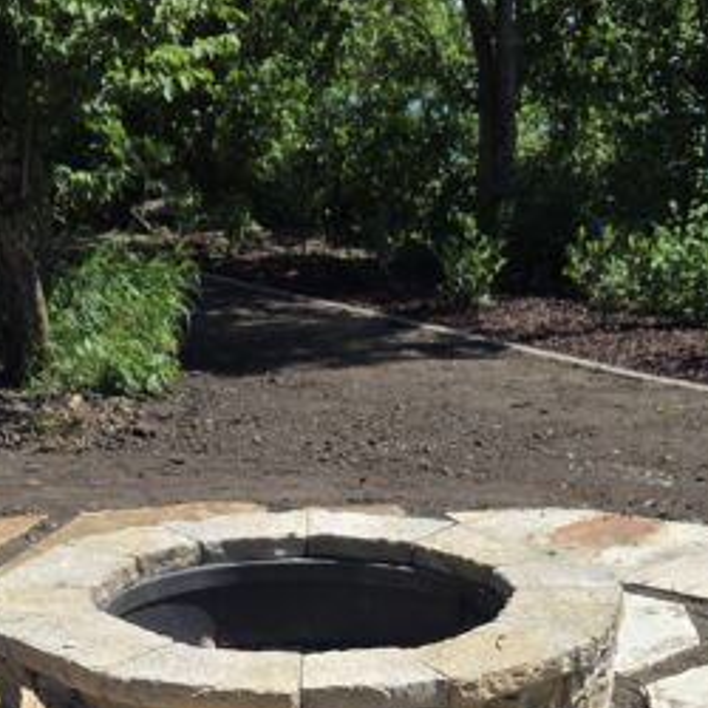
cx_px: 343
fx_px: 1805
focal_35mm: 78
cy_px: 818
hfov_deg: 22.2
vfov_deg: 20.9
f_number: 1.8
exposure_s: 1/1859
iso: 25
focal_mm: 5.4
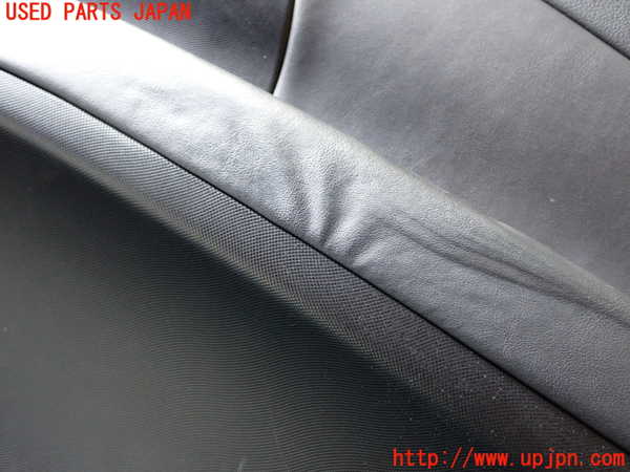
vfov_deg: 37.7
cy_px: 236
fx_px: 692
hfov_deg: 49.0
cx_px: 315
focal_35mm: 38
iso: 500
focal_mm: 6.83
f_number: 2.7
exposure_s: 1/40
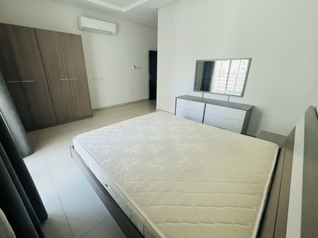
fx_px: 129
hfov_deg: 102.0
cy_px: 116
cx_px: 151
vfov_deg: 85.7
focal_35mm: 14
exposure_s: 1/71
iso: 250
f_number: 1.8
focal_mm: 1.57
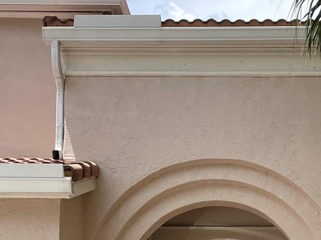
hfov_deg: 22.9
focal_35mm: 84
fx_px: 779
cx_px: 267
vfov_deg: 16.3
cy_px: 340
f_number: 1.6
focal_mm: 4.2
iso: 32
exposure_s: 1/2257
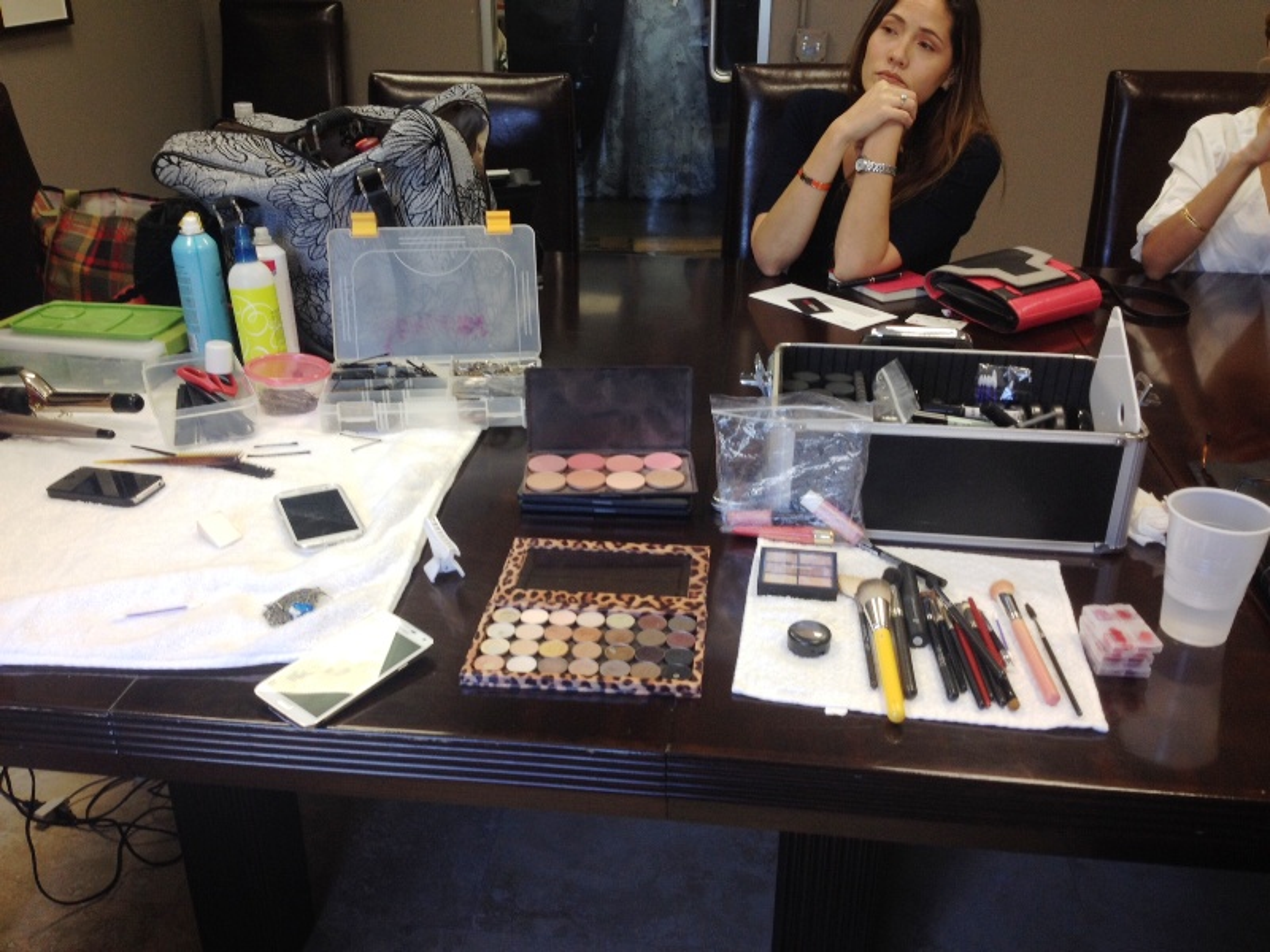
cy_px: 476
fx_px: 1284
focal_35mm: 35
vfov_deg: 40.7
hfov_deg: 52.6
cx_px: 635
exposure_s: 1/30
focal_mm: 4.28
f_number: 2.4
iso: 50
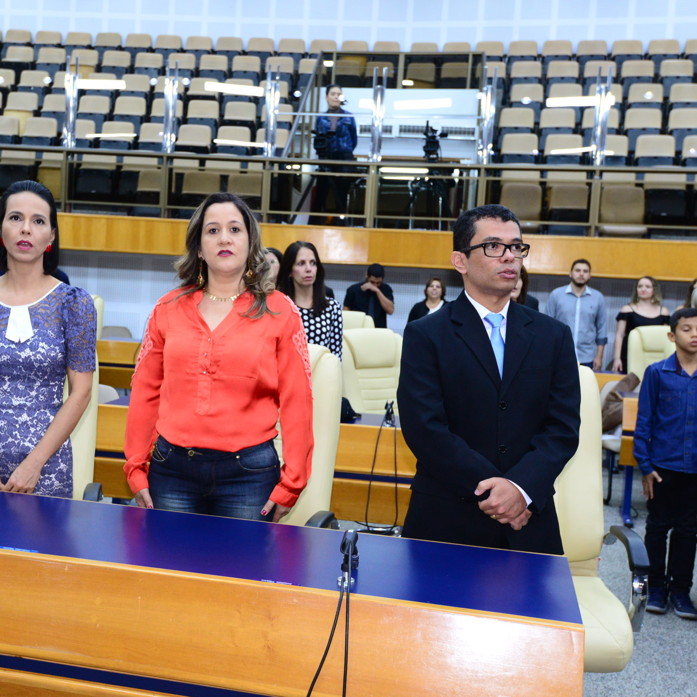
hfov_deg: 37.3
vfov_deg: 37.6
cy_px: 346
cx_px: 250
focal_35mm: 45
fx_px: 1025
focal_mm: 35
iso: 2500
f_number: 5.6
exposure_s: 1/60
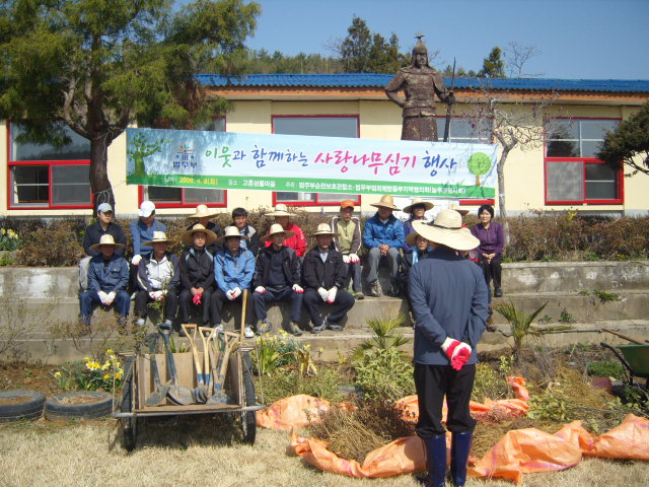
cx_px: 324
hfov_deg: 52.6
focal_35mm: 35
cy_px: 244
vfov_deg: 40.7
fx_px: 656
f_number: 7.1
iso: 97
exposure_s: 1/350
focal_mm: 7.4
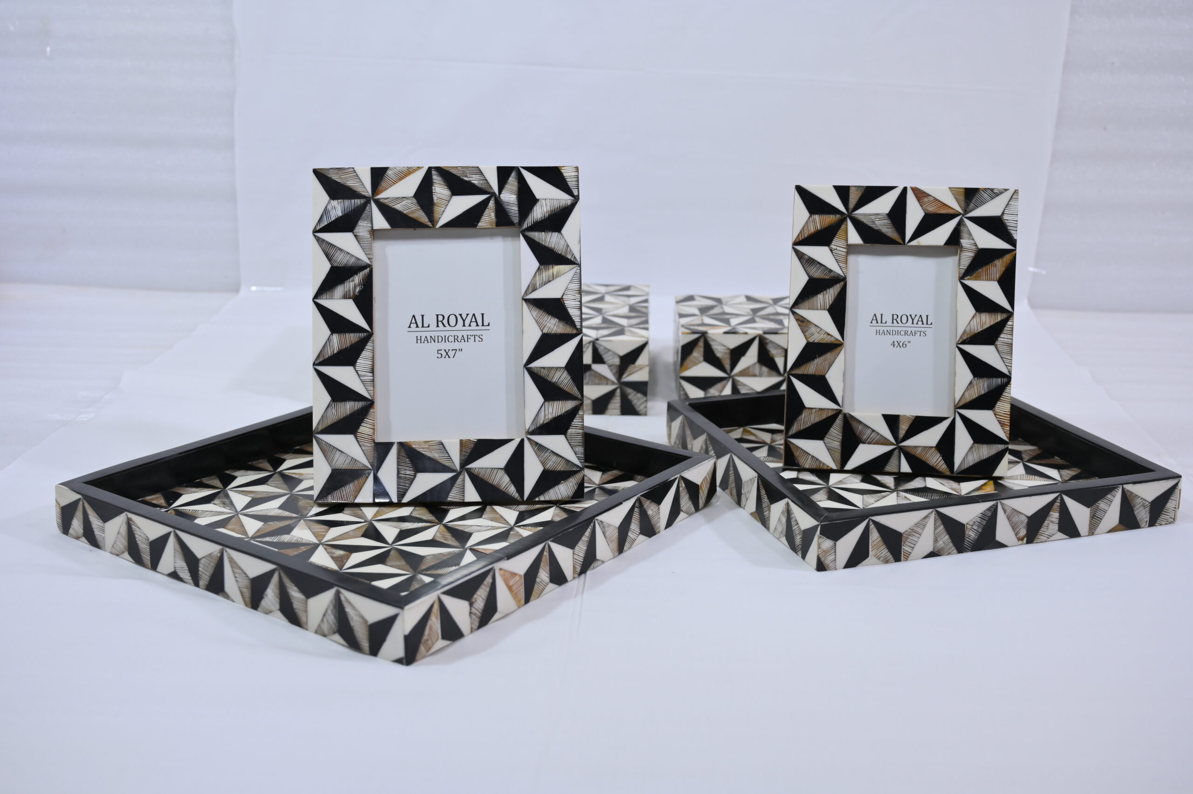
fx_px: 1325
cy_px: 397
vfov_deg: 33.4
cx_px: 596
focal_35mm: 40
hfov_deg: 48.5
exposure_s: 1/125
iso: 400
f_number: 5
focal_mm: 40
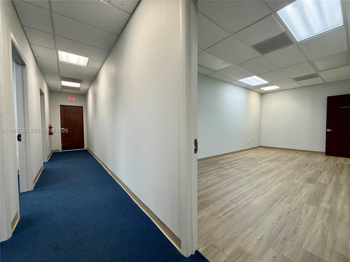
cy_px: 131
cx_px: 175
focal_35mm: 14
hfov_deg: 102.1
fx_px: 142
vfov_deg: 85.7
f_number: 2.2
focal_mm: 2.22
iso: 160
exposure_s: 1/120
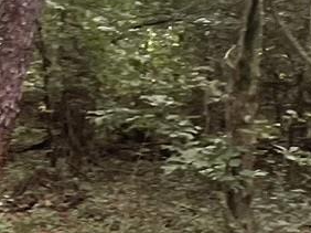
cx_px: -285
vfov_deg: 7.7
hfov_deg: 9.8
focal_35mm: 189
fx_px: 1697
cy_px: -110
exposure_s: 1/121
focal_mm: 4.2
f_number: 1.6
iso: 64
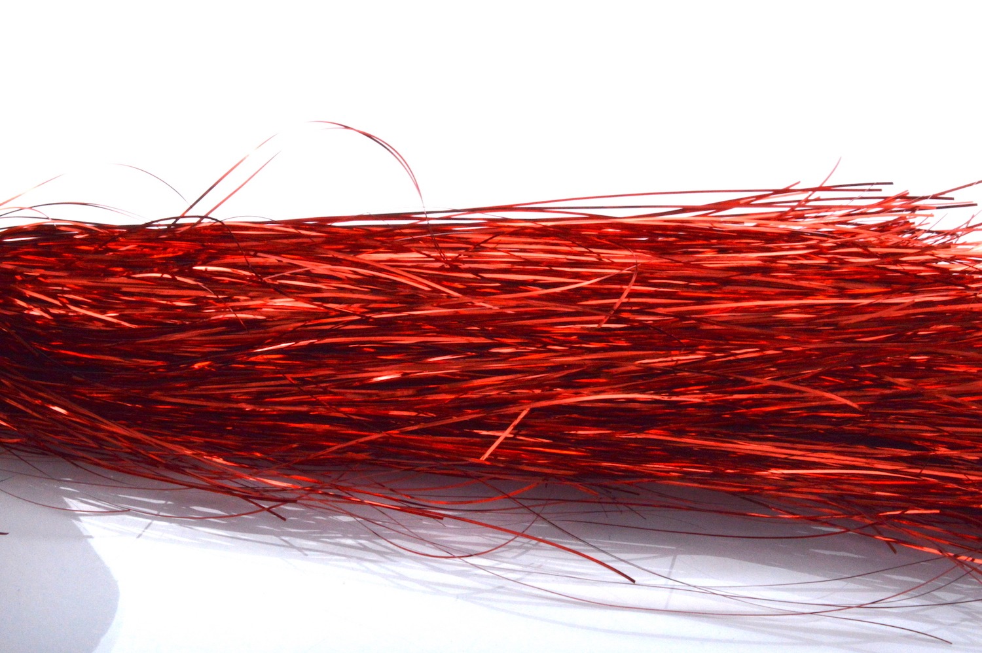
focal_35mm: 82
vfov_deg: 16.5
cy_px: 326
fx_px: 2249
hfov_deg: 24.6
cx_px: 491
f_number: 29
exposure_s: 1/200
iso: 1600
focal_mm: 55
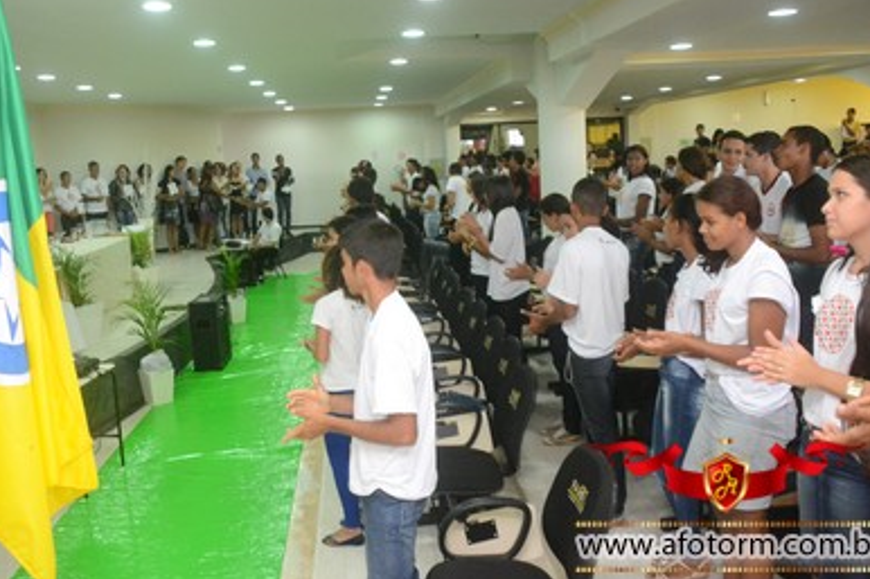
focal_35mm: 35
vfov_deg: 37.7
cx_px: 388
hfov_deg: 54.3
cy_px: 246
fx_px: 845
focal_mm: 20
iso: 3200
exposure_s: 1/125
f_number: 3.5
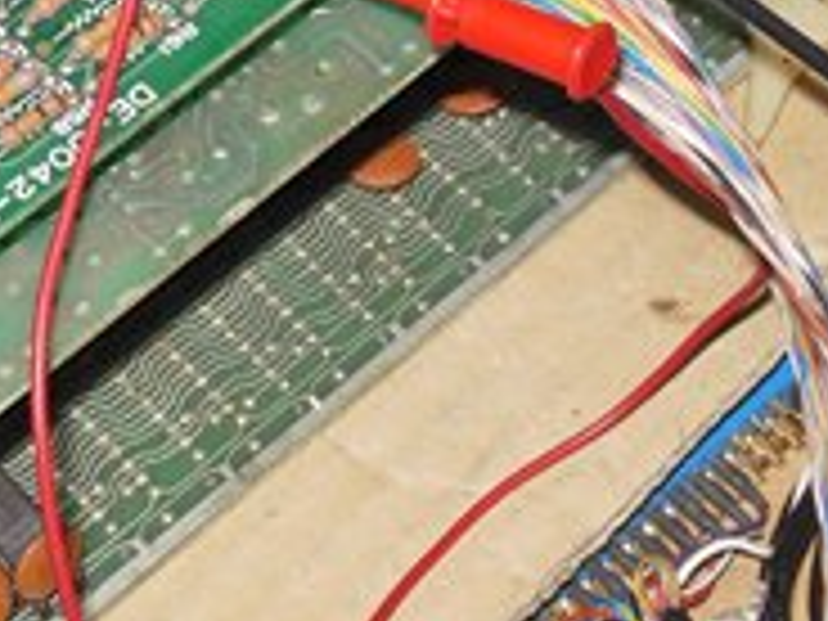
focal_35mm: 122
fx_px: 2918
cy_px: 14
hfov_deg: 15.9
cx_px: 27
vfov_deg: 12.0
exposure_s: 1/60
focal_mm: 8.9
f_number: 7.9
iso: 200
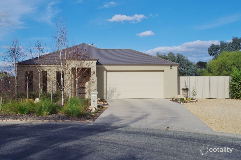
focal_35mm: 45
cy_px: 80
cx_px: 120
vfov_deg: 29.7
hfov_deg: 43.7
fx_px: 301
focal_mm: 30
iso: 100
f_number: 11
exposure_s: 1/180
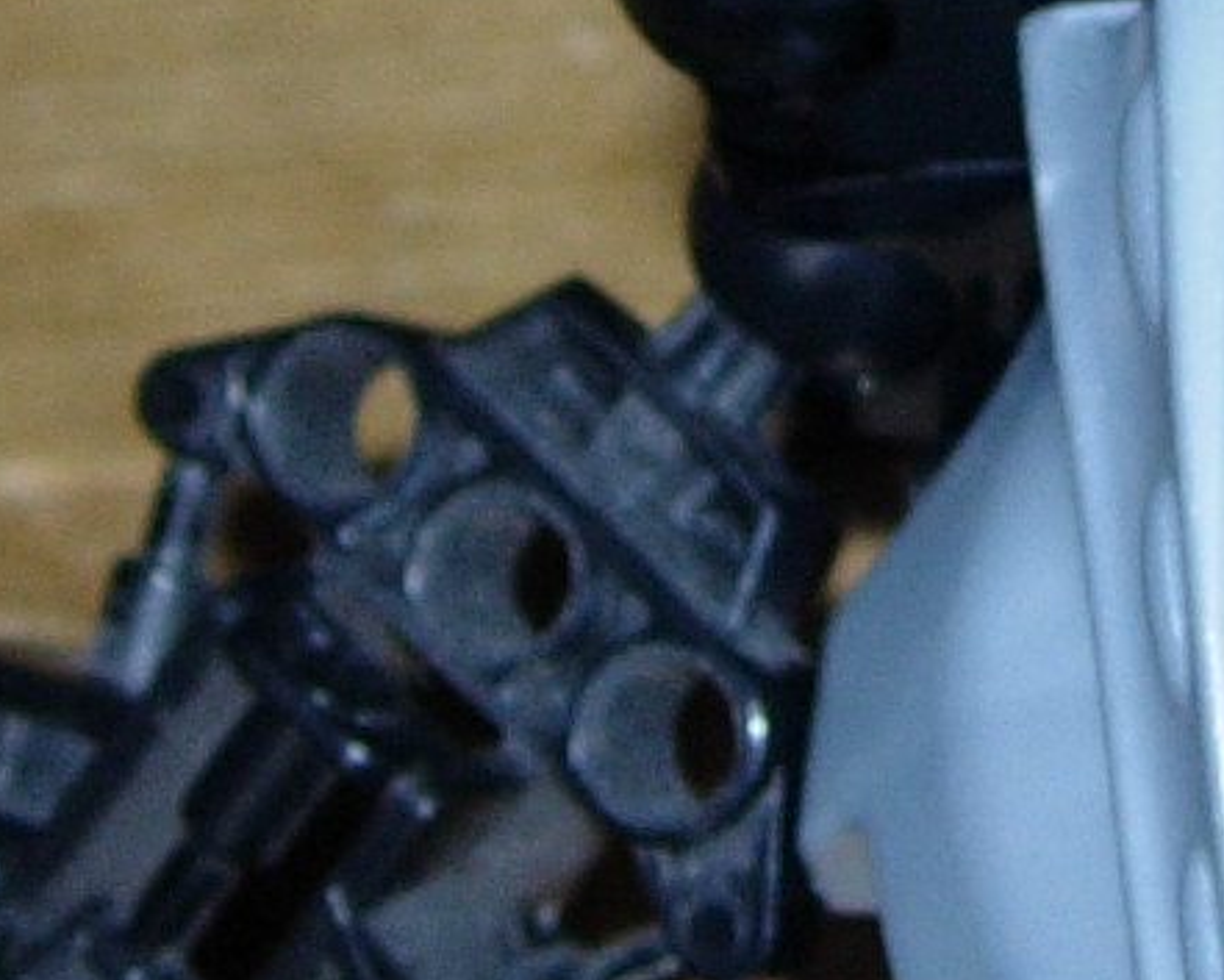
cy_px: -42
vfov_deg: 7.1
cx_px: 1316
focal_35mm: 218
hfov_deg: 8.8
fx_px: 7899
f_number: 2.8
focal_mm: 7.8
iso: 79
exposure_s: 1/64
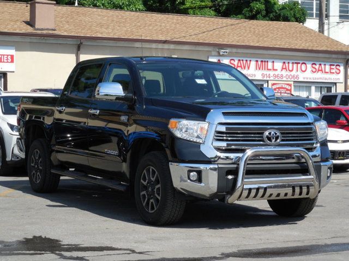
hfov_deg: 25.0
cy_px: 130
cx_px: 174
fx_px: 786
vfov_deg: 18.9
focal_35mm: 78
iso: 125
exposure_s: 1/500
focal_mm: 14.1
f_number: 4.5
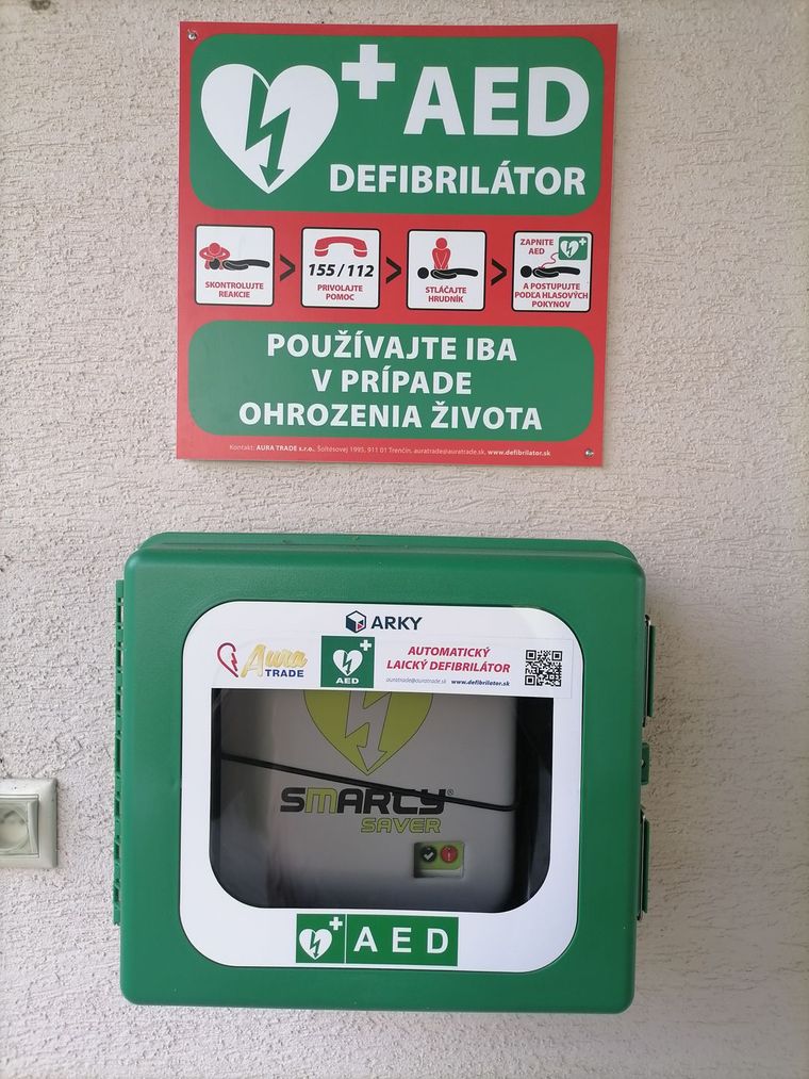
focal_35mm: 26
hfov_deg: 53.1
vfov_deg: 67.3
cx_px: 404
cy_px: 540
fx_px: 810
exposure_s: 1/155
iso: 50
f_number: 1.8
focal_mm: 5.4
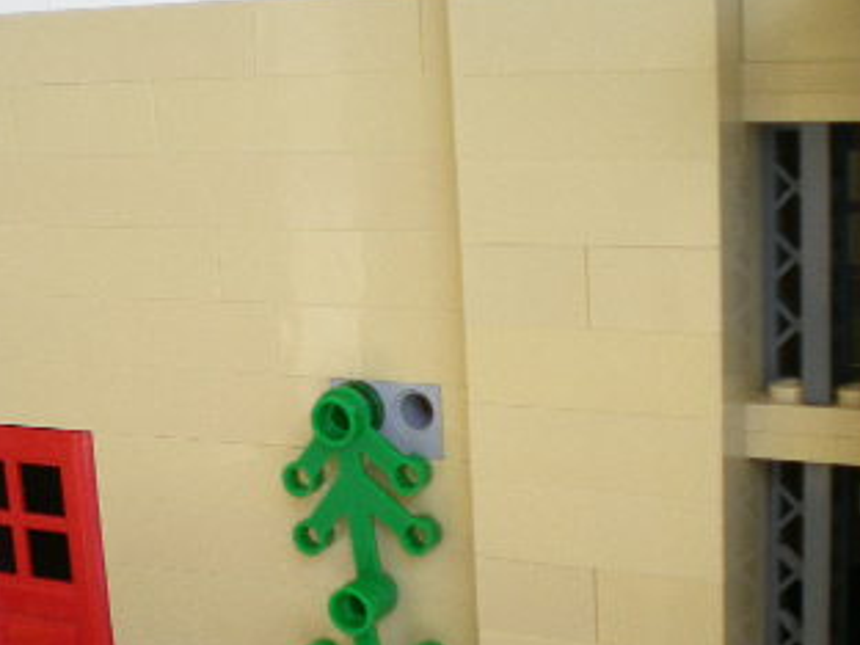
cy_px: 562
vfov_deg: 18.6
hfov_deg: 25.0
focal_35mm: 78
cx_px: 331
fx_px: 1938
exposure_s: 1/77
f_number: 3.1
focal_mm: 6.3
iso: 50
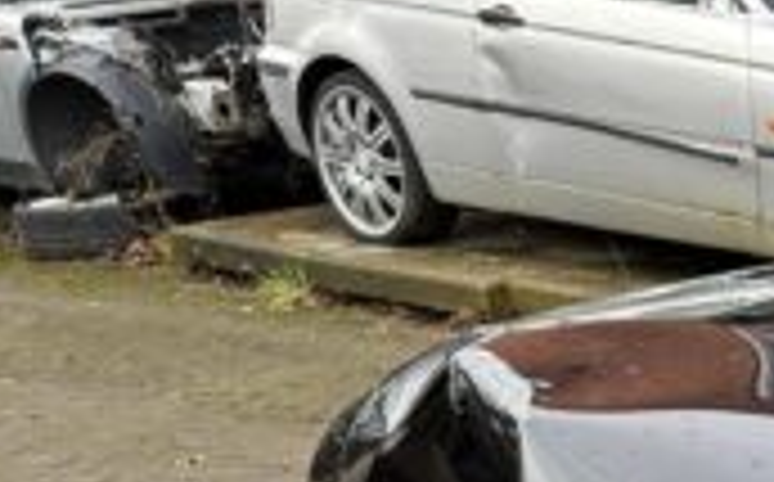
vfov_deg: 13.1
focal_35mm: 89
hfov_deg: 19.3
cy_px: 887
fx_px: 1875
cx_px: 1274
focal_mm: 6.86
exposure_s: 1/209
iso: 64
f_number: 1.78
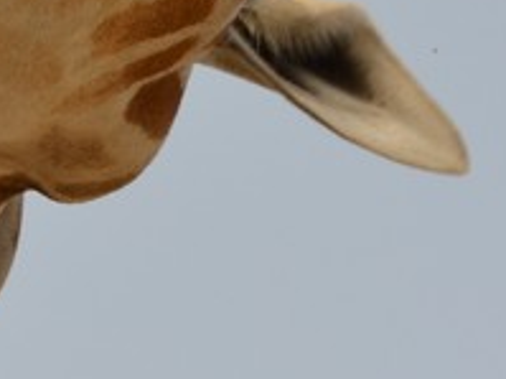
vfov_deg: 3.1
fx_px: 7048
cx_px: 92
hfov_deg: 4.1
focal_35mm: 482
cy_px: 98
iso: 100
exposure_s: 1/200
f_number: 7.1
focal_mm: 65
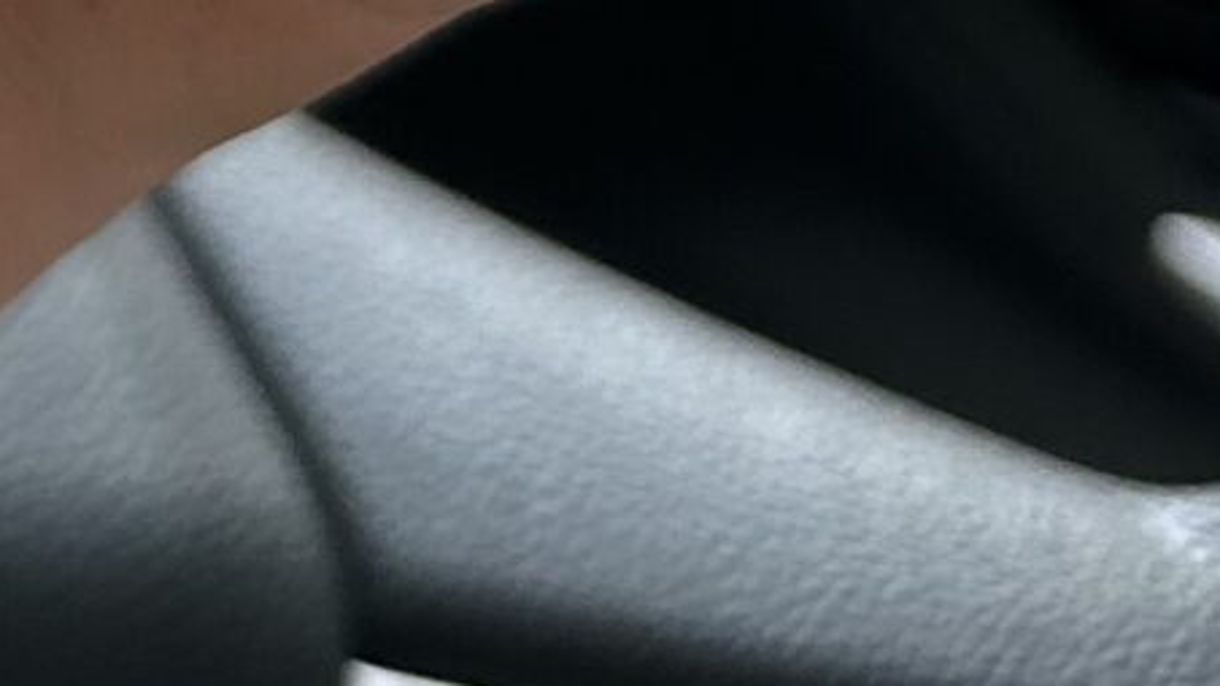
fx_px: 4787
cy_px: -2269
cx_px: -435
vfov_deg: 6.3
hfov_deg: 13.9
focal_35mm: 148
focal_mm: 6.86
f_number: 1.78
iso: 100
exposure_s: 1/171
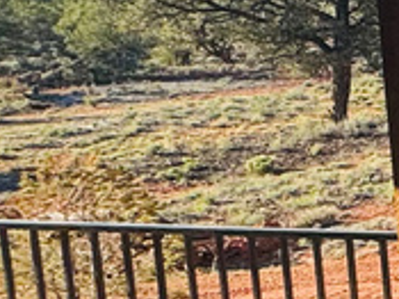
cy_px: 107
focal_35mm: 82
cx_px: 1062
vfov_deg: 17.9
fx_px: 945
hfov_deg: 13.3
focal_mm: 2.22
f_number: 2.2
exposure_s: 1/1017
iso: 50
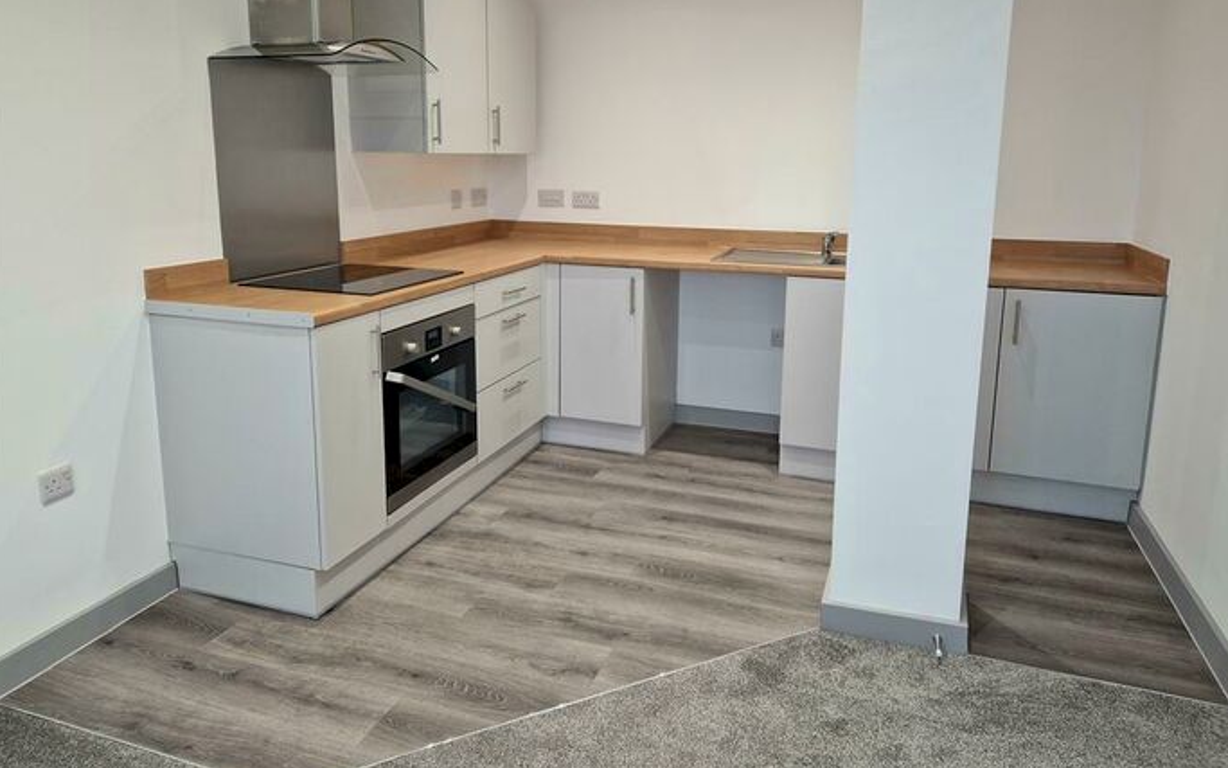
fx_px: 837
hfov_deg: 72.5
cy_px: 307
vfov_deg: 49.0
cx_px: 620
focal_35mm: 25
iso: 50
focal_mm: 5.4
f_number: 1.8
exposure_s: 1/100
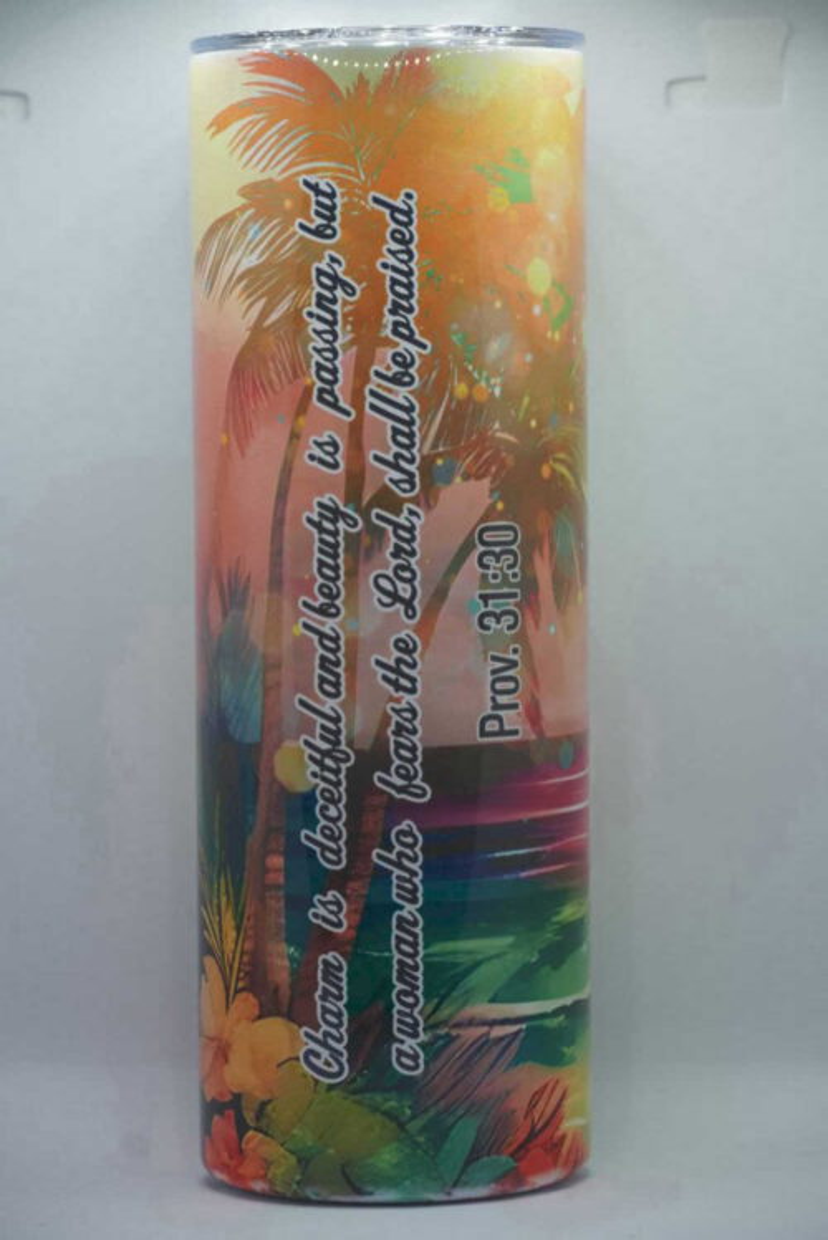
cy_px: 620
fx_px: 4343
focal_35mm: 126
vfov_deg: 16.3
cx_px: 414
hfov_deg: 10.9
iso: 250
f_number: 5.6
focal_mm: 84
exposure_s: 1/160
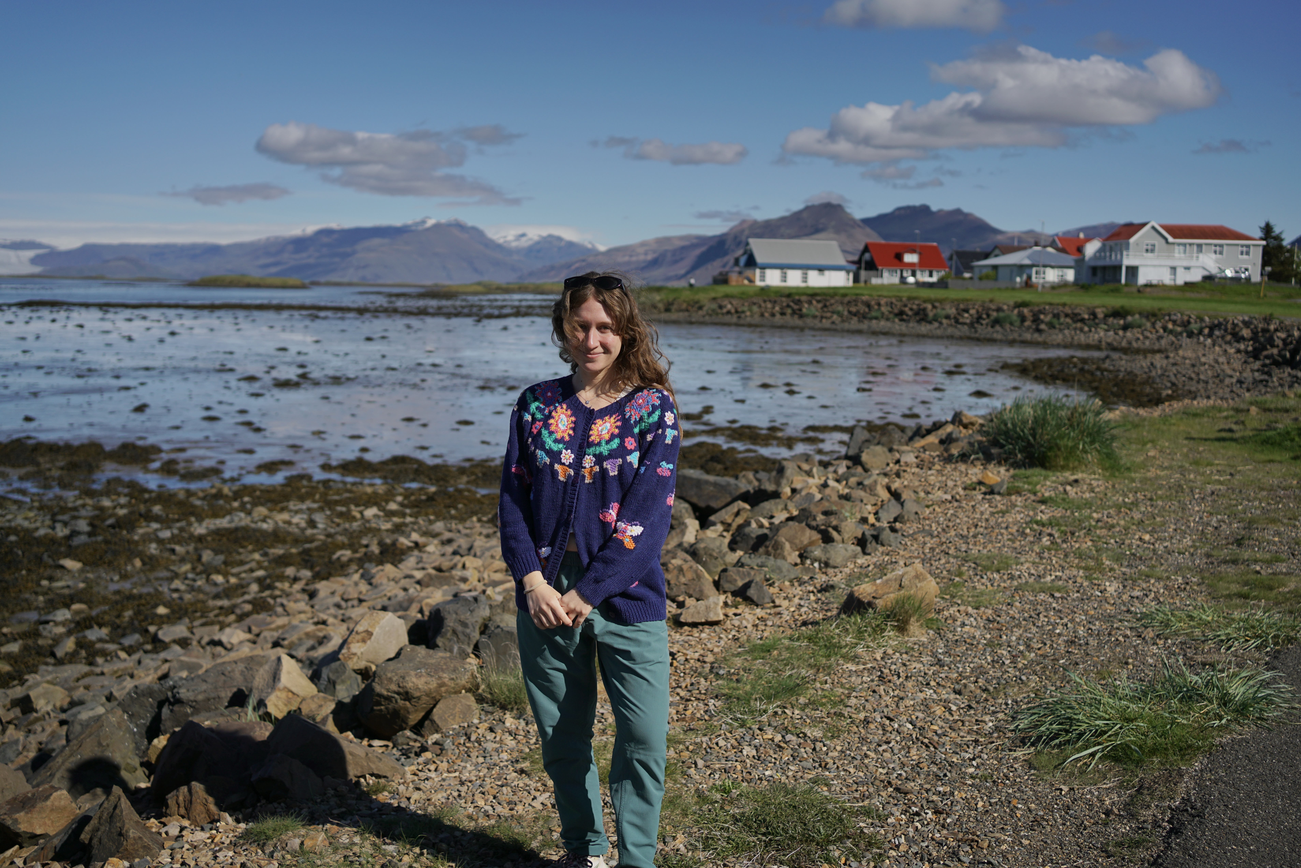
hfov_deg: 54.4
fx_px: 1265
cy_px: 434
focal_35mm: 35
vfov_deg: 37.9
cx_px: 650
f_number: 3.2
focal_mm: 35
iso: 100
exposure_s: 1/4000
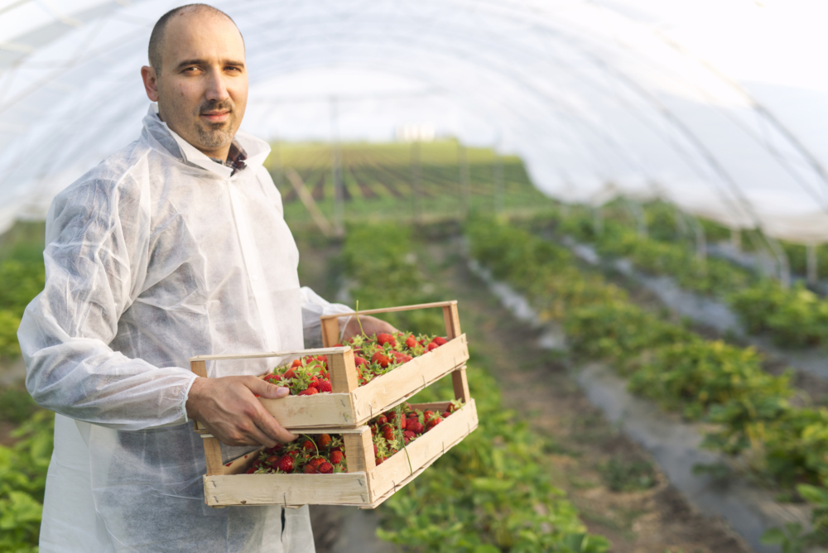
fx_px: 1151
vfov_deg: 27.0
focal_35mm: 50
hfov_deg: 39.6
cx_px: 414
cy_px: 276
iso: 320
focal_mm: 50
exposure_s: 1/800
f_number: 2.5
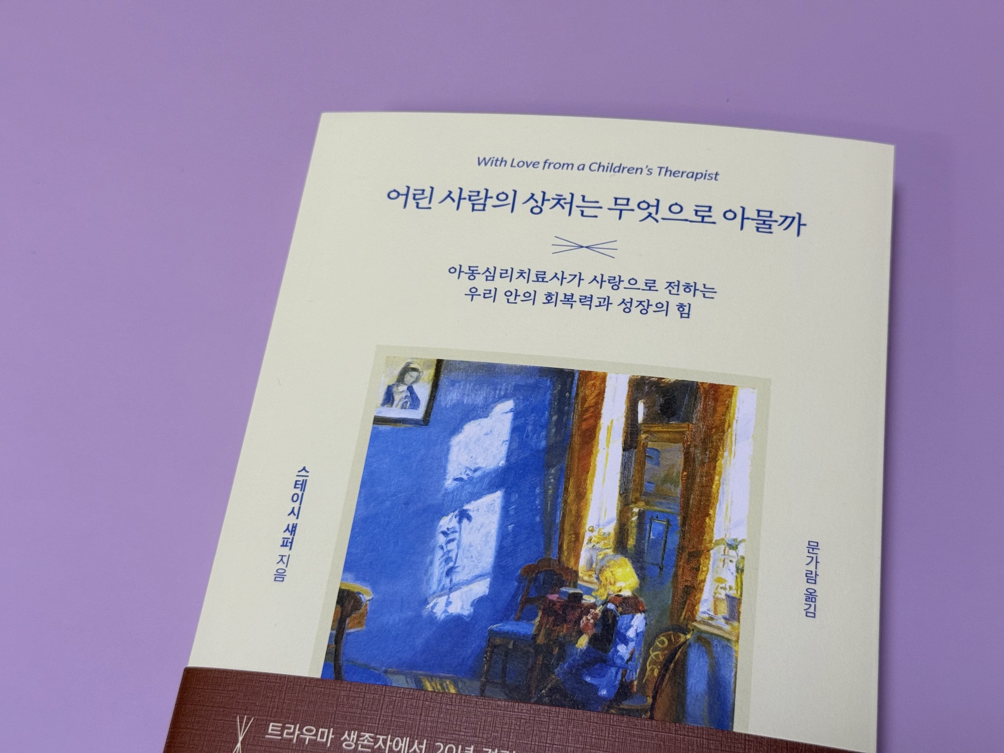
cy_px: 376
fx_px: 1392
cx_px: 502
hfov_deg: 39.7
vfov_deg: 30.3
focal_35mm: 48
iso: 80
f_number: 1.78
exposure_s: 1/60
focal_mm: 6.76
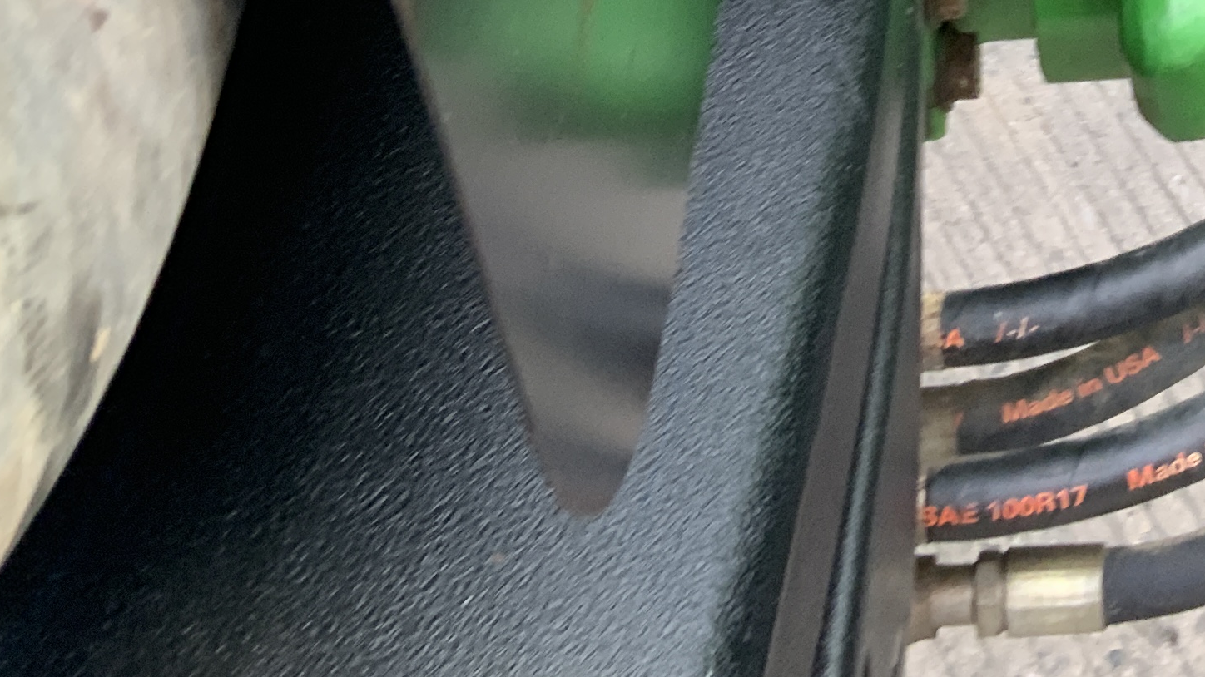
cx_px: 1362
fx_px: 2811
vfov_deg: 12.6
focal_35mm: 88
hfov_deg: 22.7
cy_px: -499
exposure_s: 1/103
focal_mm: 3
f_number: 1.8
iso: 64
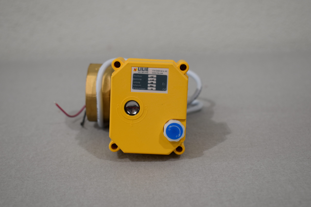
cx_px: 156
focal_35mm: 60
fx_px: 518
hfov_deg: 33.4
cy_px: 104
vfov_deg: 22.6
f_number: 5.6
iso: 280
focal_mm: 40
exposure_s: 1/125
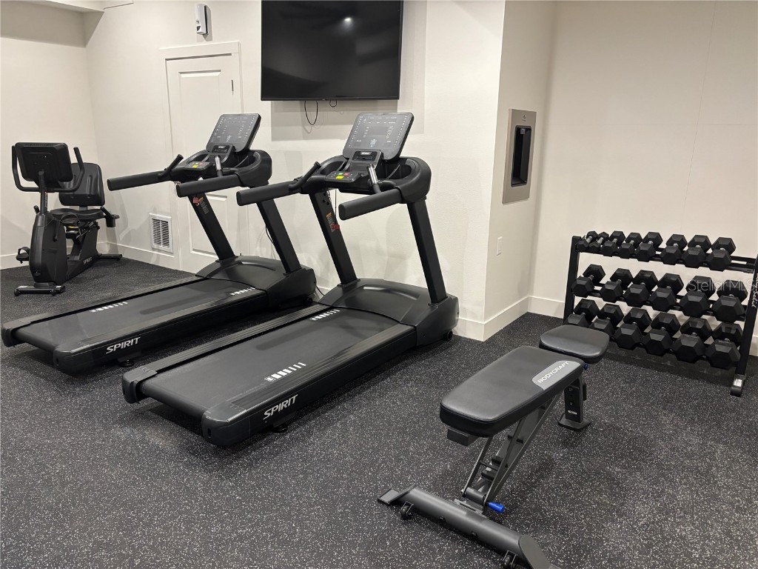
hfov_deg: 67.3
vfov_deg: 53.1
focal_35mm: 26
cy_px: 284
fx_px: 569
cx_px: 379
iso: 250
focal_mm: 5.96
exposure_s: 1/60
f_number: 1.6
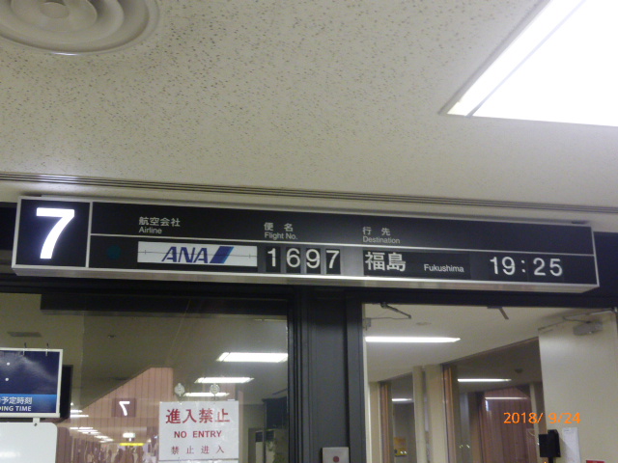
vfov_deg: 33.6
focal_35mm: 43
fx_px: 768
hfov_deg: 43.9
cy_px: 232
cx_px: 309
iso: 400
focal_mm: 7.4
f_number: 3.9
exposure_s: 1/13
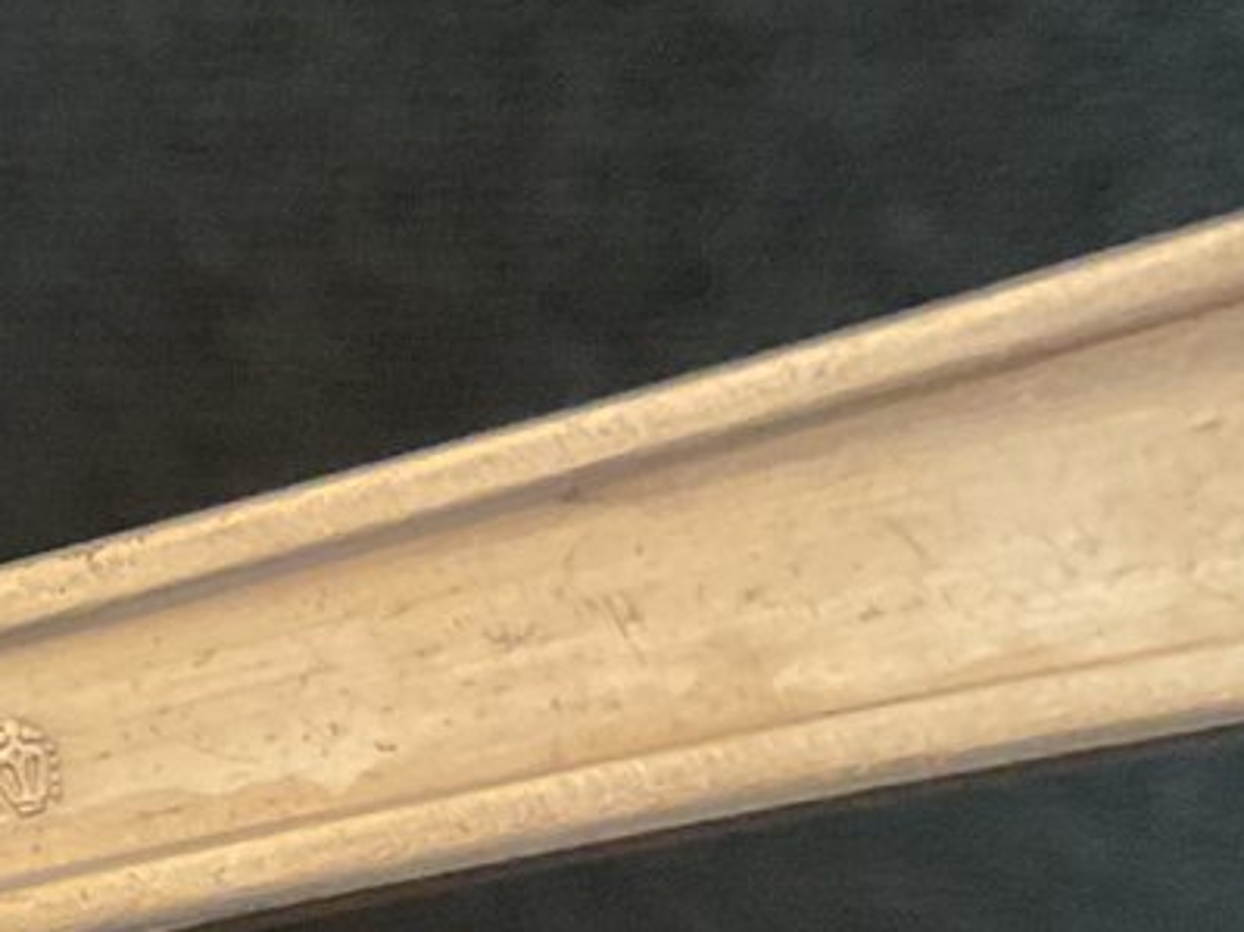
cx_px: -759
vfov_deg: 12.6
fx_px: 3952
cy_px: 1507
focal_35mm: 110
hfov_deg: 16.0
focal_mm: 3
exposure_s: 1/50
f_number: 1.8
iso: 250
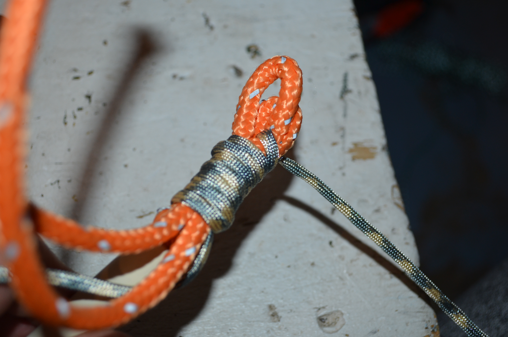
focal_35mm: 48
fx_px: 676
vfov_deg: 28.0
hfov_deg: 41.2
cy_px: 168
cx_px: 254
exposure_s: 1/60
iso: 450
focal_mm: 32
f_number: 4.8
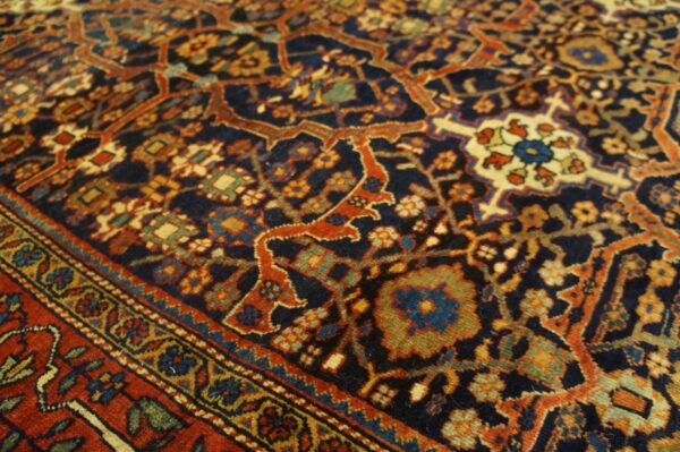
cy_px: 226
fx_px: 510
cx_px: 340
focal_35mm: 27
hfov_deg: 67.4
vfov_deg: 47.9
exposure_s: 1/60
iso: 1600
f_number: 4
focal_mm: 18
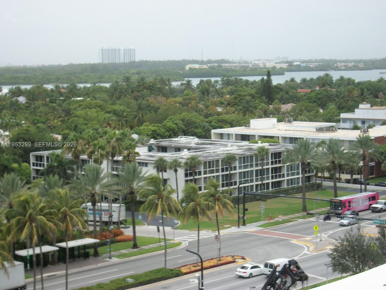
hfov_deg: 23.3
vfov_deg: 17.6
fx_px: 937
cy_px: 145
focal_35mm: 84
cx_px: 193
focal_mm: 15.1
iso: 80
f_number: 5.1
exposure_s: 1/250
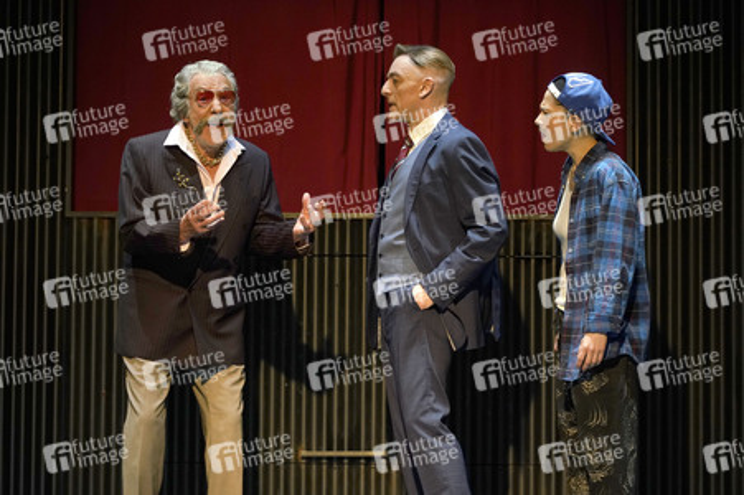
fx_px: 2334
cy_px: 248
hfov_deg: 18.1
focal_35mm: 113
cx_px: 372
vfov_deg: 12.1
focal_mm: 113
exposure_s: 1/200
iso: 2000
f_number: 5.6
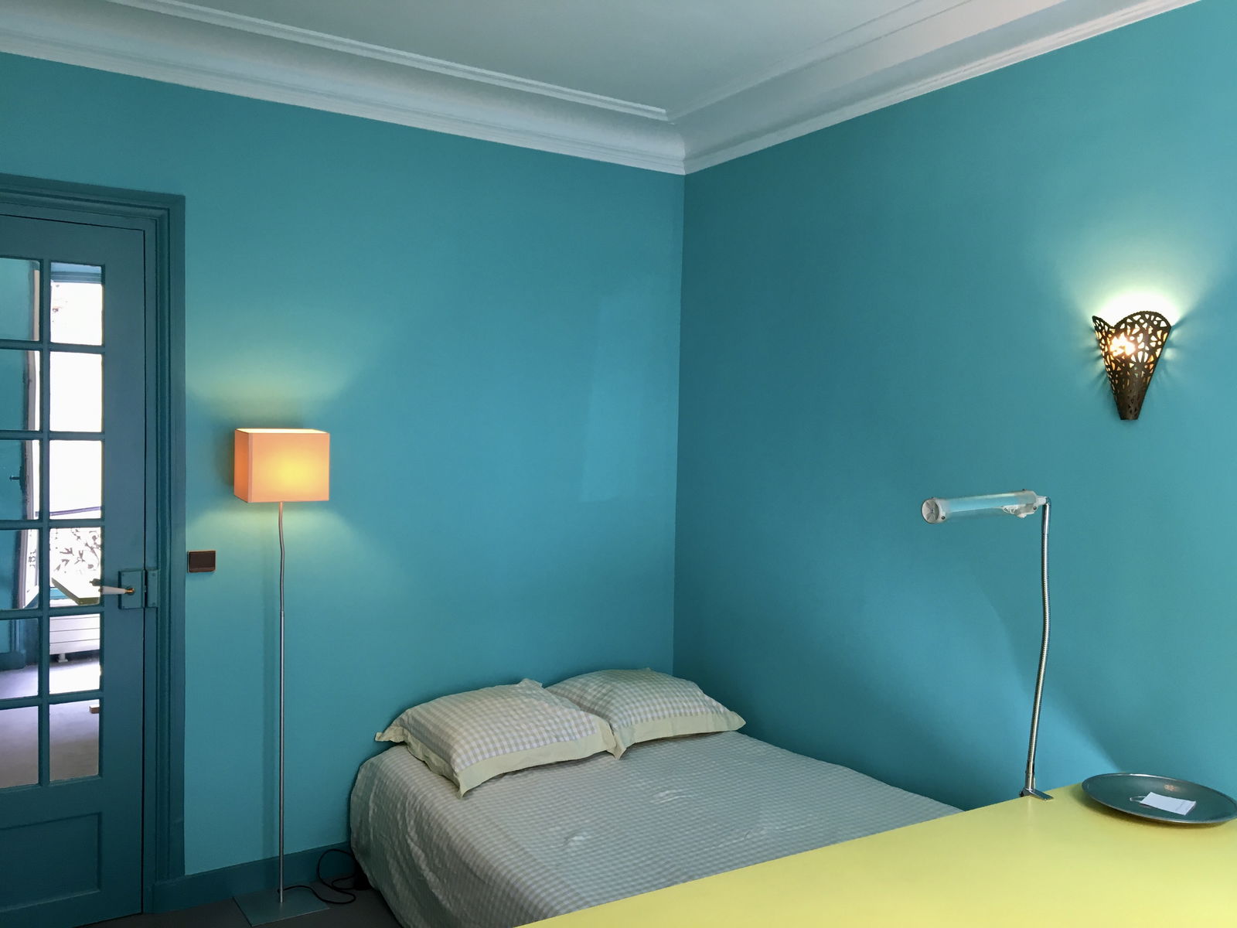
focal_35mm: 29
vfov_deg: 48.2
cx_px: 618
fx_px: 1036
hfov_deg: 61.7
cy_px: 464
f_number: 2.2
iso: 32
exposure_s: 1/33
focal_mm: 4.15
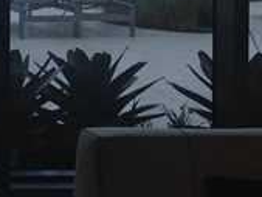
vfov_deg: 8.8
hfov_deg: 11.4
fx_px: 1257
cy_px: -81
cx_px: -122
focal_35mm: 166
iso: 50
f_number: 2.4
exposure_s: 1/496
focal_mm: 4.28
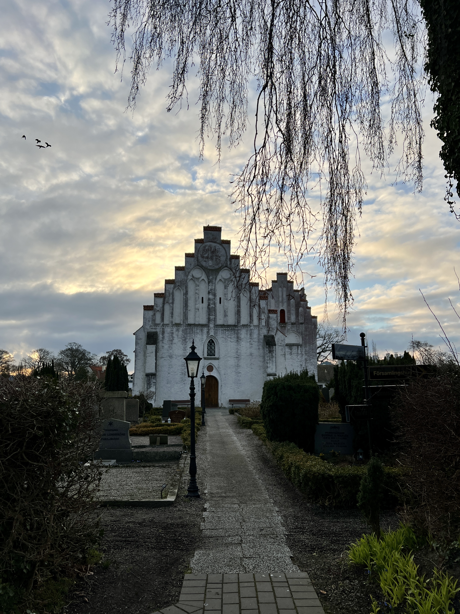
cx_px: 230
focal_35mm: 26
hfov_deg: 53.1
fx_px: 461
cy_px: 307
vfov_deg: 67.3
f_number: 1.5
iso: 50
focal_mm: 5.7
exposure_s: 1/2513
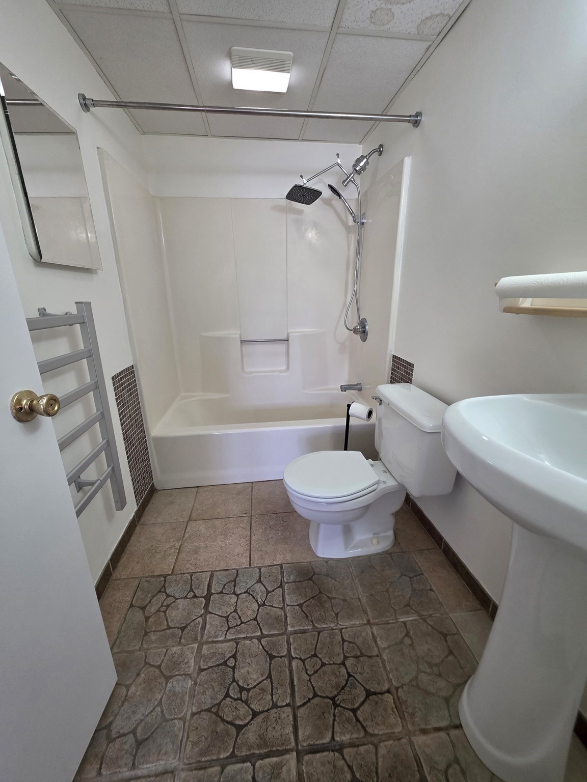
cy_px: 391
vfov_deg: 106.2
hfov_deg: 89.9
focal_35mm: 13
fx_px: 294
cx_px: 294
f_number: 1.9
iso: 250
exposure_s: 1/120
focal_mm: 2.2
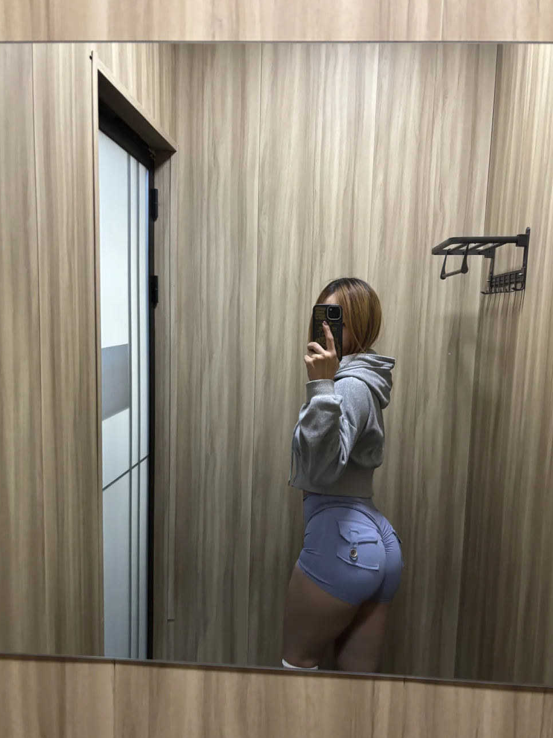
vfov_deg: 61.6
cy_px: 397
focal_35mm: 29
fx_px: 618
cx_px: 291
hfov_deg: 48.2
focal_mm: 5.96
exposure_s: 1/50
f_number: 1.6
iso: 400
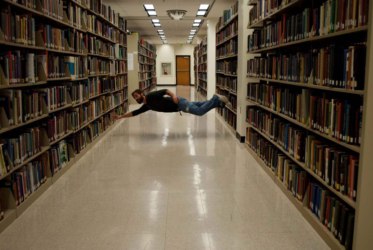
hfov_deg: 53.1
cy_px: 125
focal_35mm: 36
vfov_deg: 37.0
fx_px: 373
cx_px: 186
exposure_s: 1/50
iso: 200
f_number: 4
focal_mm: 24
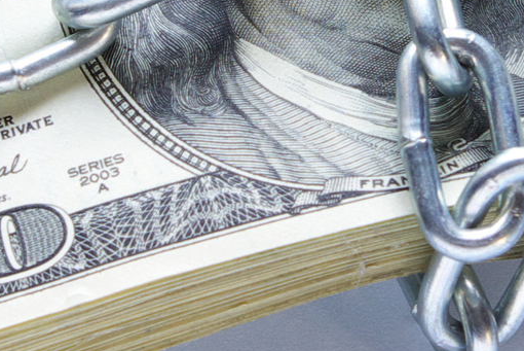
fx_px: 3627
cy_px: -110
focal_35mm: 249
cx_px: 271
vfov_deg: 5.5
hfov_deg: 8.3
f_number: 13
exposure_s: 1/2
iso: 100
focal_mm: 40
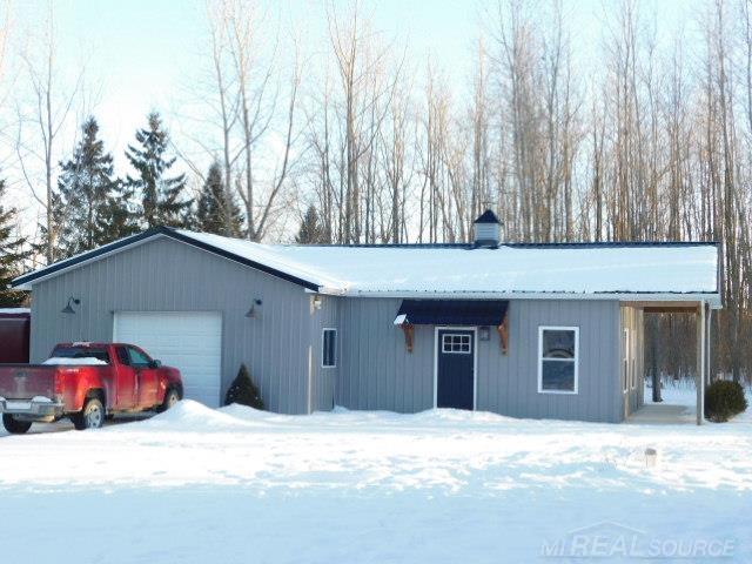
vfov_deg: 28.6
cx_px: 376
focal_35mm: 51
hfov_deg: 37.5
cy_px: 282
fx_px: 1108
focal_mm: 9
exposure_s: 1/160
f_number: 3.8
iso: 125
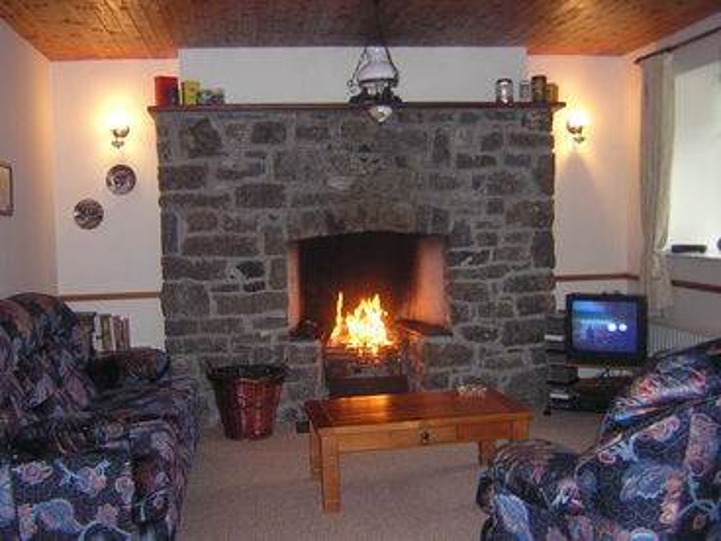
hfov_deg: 51.4
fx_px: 750
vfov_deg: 39.7
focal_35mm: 36
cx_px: 360
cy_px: 270
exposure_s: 1/60.1
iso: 400
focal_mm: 4.7
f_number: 2.6
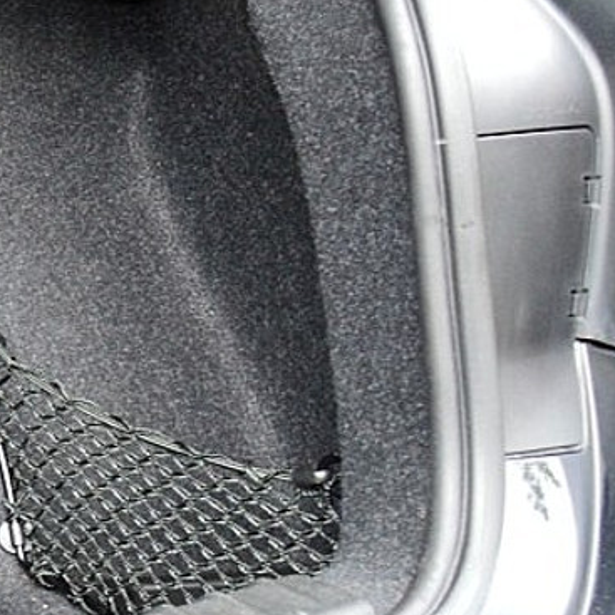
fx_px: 3080
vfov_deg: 11.4
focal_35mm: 153
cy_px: 117
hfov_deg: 9.9
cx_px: -893
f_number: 8
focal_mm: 23
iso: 640
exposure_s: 1/60
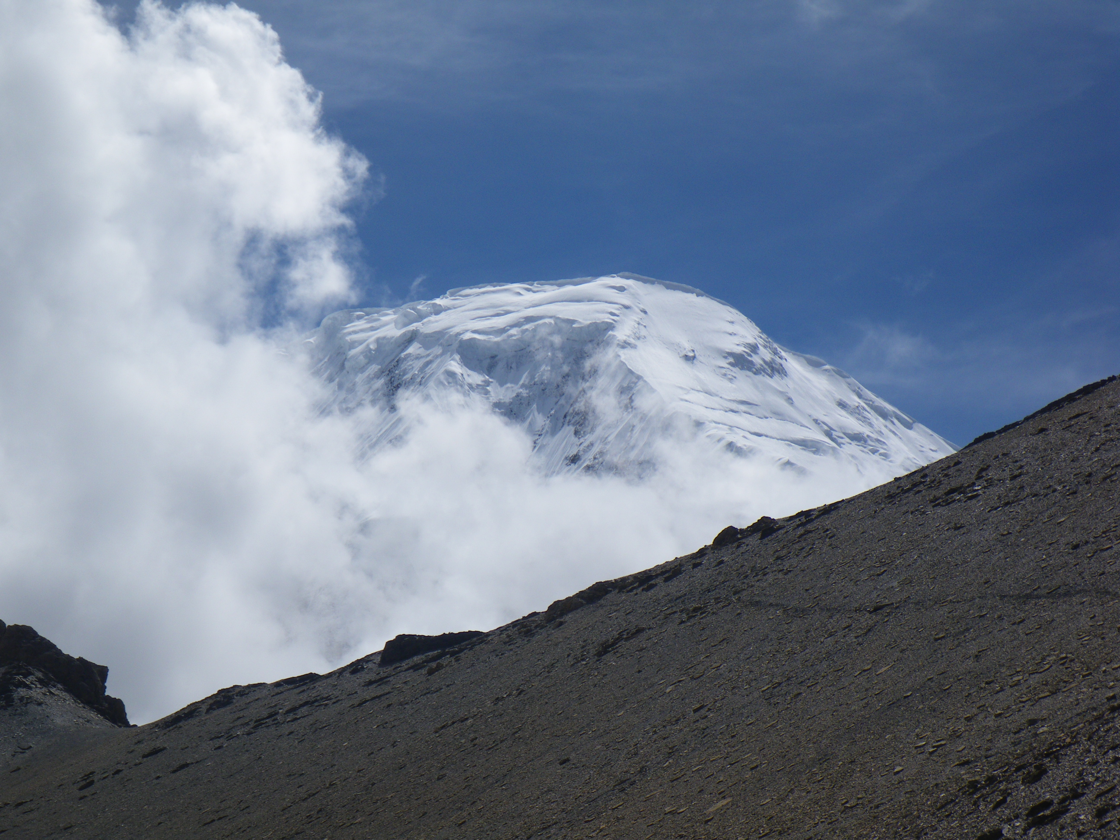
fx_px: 1650
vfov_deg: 28.6
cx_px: 560
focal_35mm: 51
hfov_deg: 37.5
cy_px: 420
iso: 50
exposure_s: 1/800
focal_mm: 9.1
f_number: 5.3
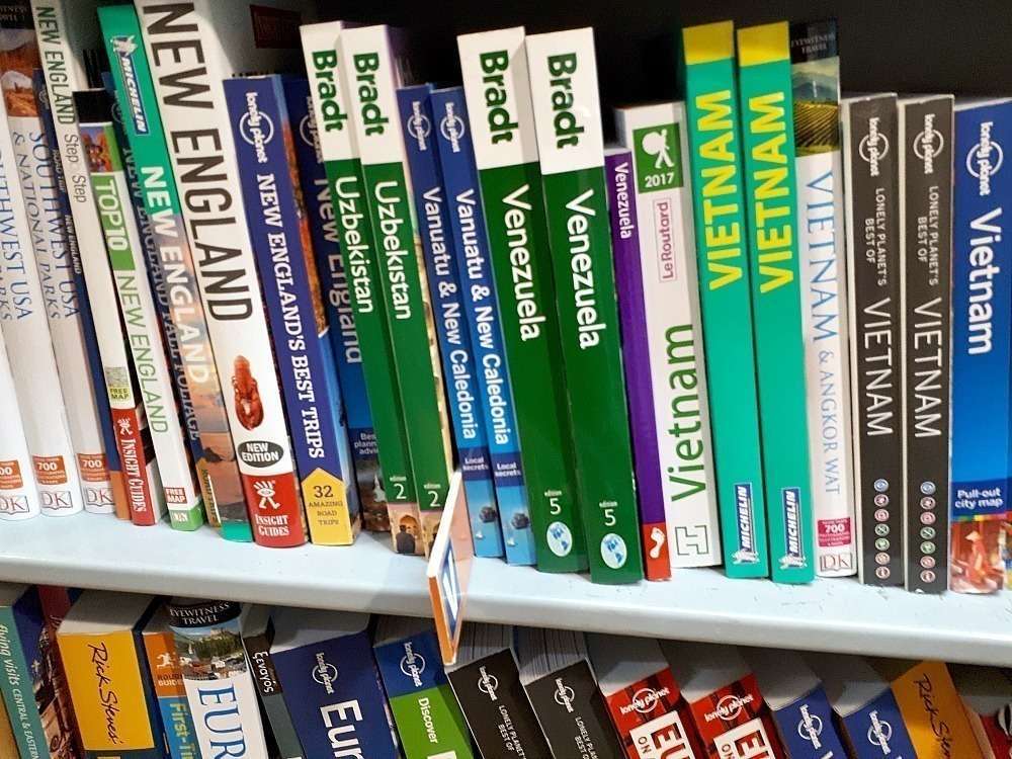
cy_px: 380
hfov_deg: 65.3
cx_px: 506
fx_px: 789
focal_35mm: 27
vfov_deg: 51.4
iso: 250
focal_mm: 3.6
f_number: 1.9
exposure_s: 1/17
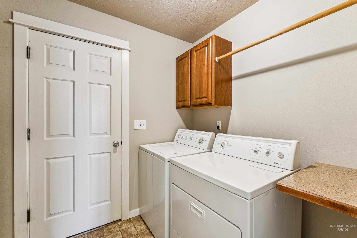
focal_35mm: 16
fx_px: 154
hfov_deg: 98.5
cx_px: 178
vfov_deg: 75.5
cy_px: 119
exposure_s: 1/1.25
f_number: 13
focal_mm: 15.5
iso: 400
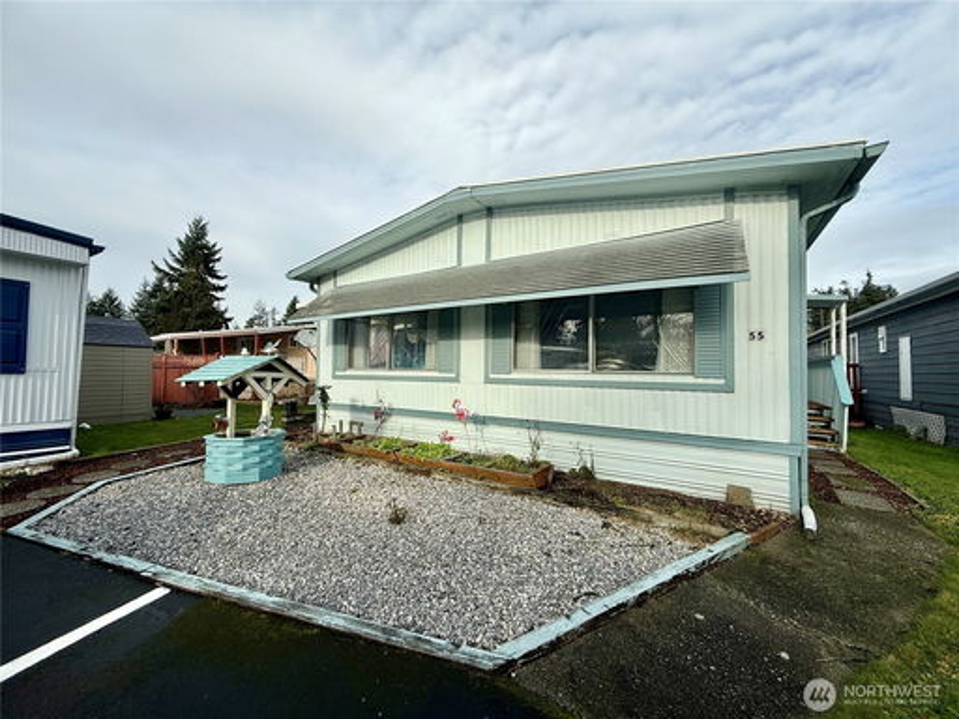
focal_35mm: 14
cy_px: 360
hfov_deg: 102.1
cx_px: 480
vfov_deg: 85.7
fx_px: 388
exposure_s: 1/1285
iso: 50
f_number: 2.2
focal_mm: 2.22
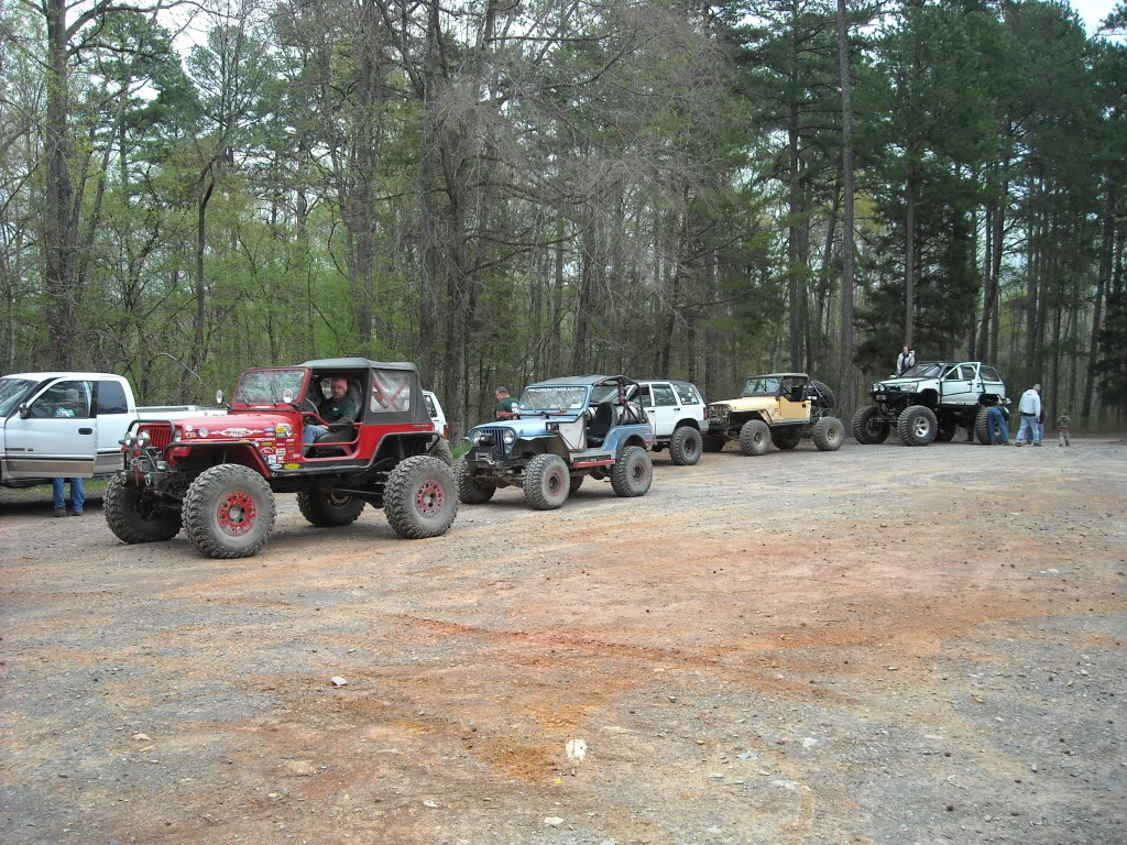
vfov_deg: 40.7
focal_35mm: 35
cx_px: 564
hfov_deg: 52.6
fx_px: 1140
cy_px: 422
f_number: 2.8
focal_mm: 5.7
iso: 64
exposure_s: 1/125
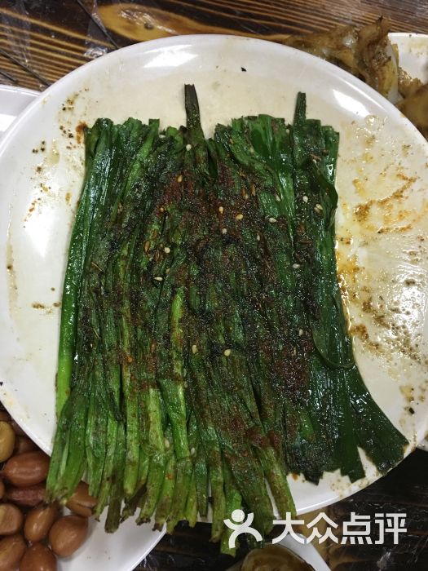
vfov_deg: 61.7
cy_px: 286
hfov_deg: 48.2
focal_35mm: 29
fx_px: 478
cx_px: 214
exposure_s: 1/17
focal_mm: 4.15
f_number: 2.2
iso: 125
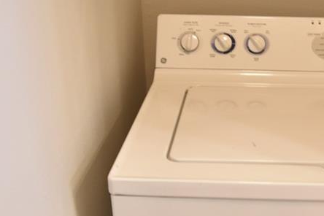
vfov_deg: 25.1
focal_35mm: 54
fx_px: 486
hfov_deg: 36.0
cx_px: 244
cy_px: 108
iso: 800
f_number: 3.5
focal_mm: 10
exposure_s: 1/10
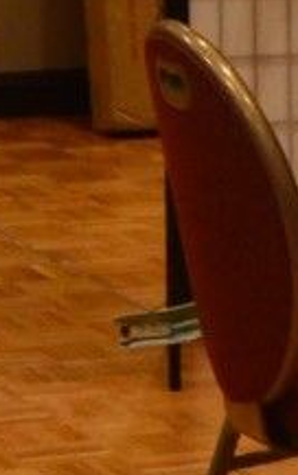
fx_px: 3994
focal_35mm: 308
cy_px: 451
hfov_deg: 4.2
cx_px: 741
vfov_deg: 6.8
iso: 3200
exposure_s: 1/15
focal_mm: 38
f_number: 5
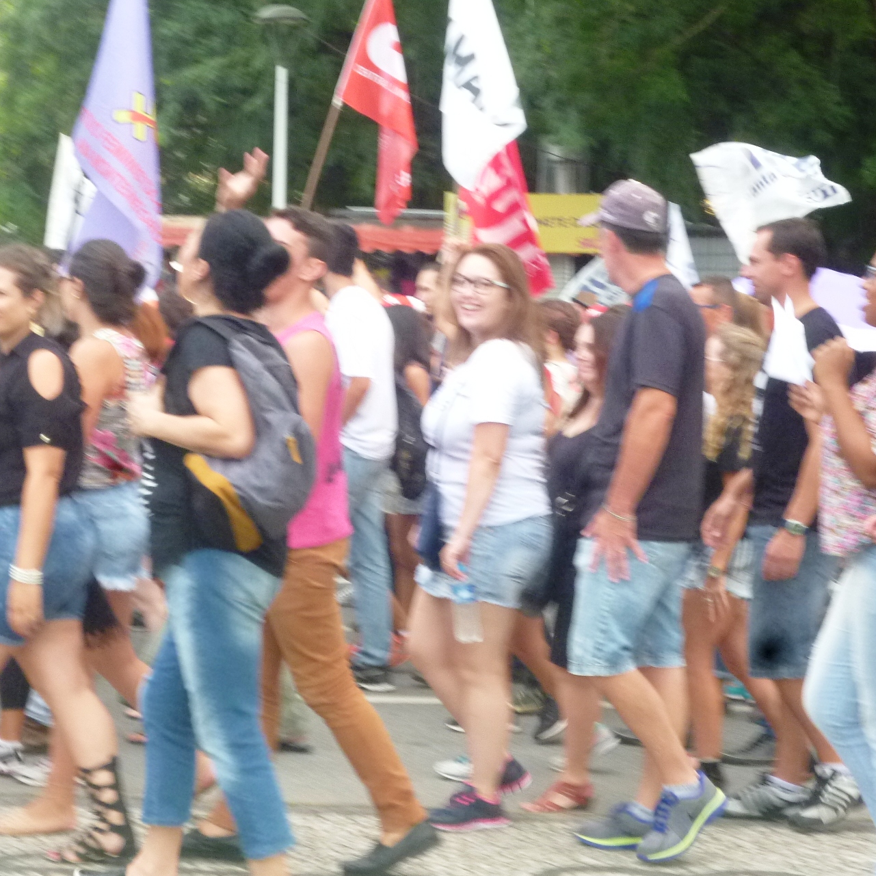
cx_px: 388
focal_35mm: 89
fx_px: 2548
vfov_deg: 19.5
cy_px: 356
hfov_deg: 19.5
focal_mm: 11.2
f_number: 4.7
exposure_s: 1/80
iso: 250
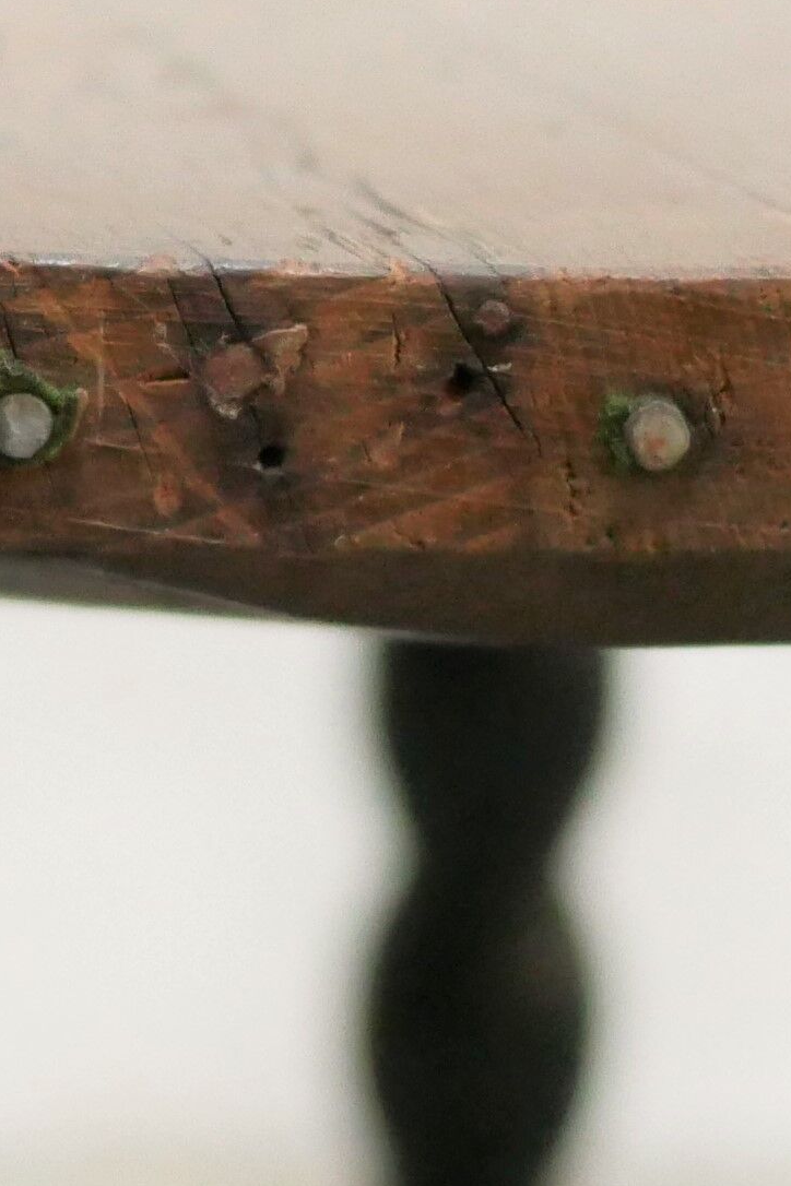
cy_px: 250
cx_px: 24
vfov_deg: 11.6
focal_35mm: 176
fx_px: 5800
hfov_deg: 7.8
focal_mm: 20
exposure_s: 1/60
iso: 1600
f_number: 1.7
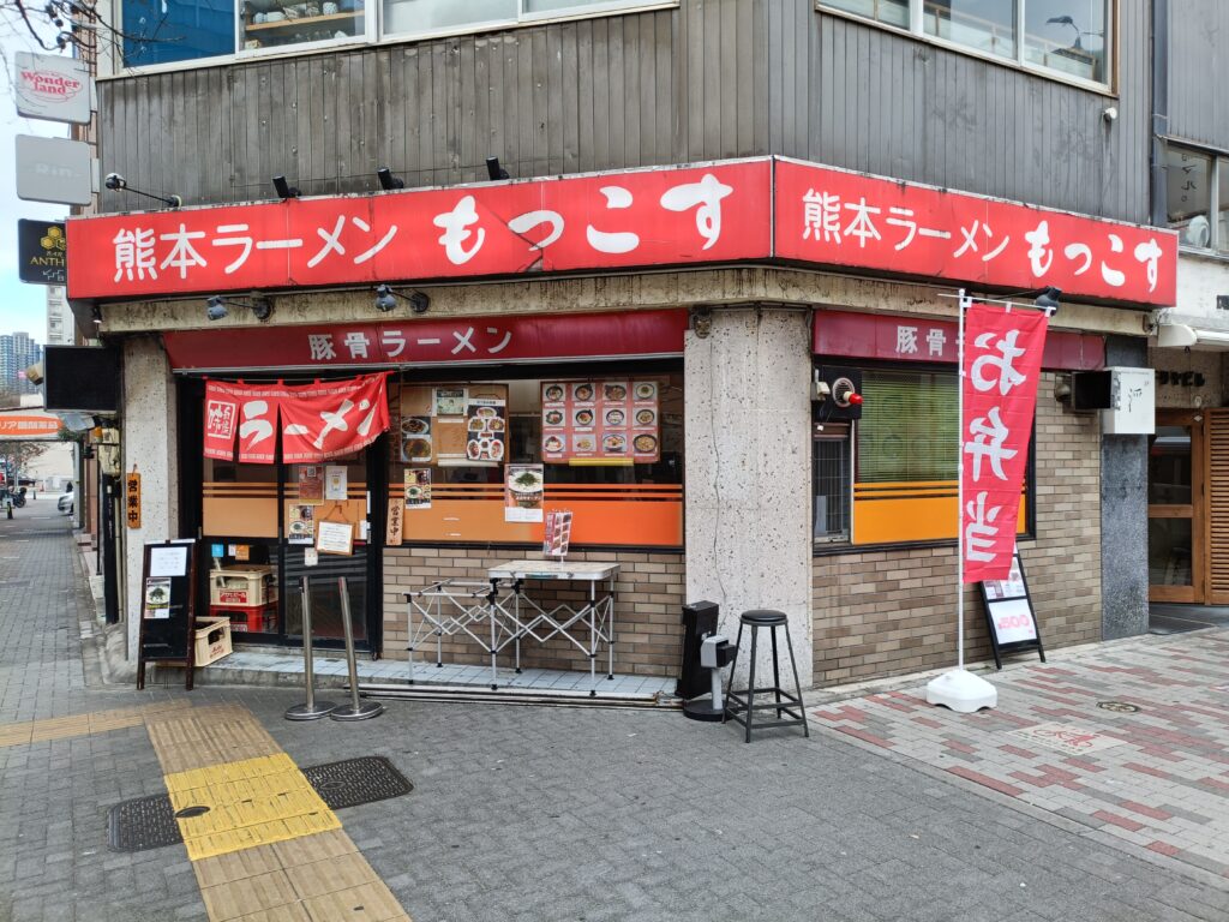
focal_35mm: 25
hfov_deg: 69.4
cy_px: 461
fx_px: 888
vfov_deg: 54.9
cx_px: 614
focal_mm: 4.7
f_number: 1.7
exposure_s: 1/101
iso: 64
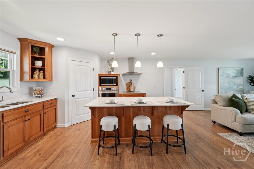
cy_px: 84
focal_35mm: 14
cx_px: 127
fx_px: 99
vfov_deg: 81.2
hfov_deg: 104.3
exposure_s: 1/10
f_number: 8
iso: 320
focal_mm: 14
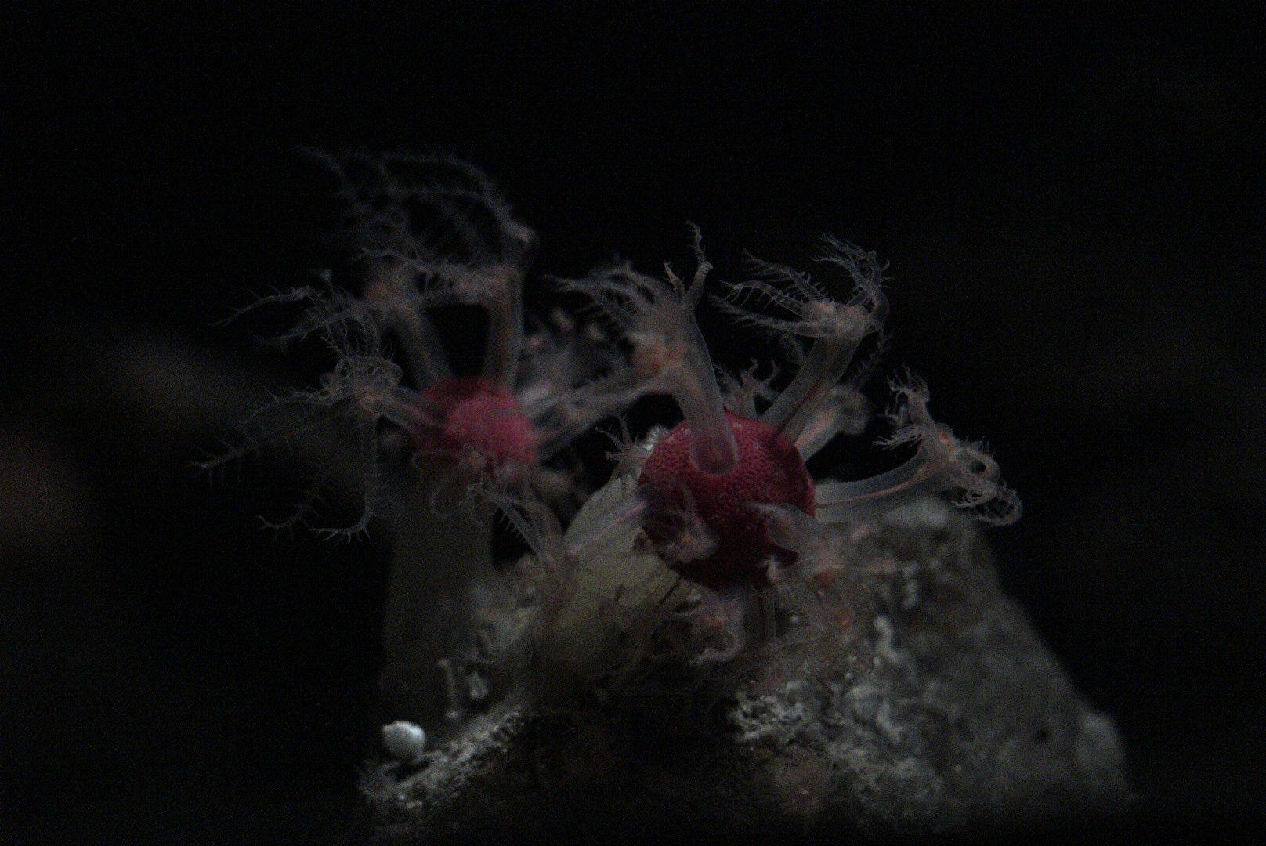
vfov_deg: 10.2
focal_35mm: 135
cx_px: 633
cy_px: 423
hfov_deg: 15.2
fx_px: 4751
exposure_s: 1/161
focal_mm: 90
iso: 6400
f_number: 2.8
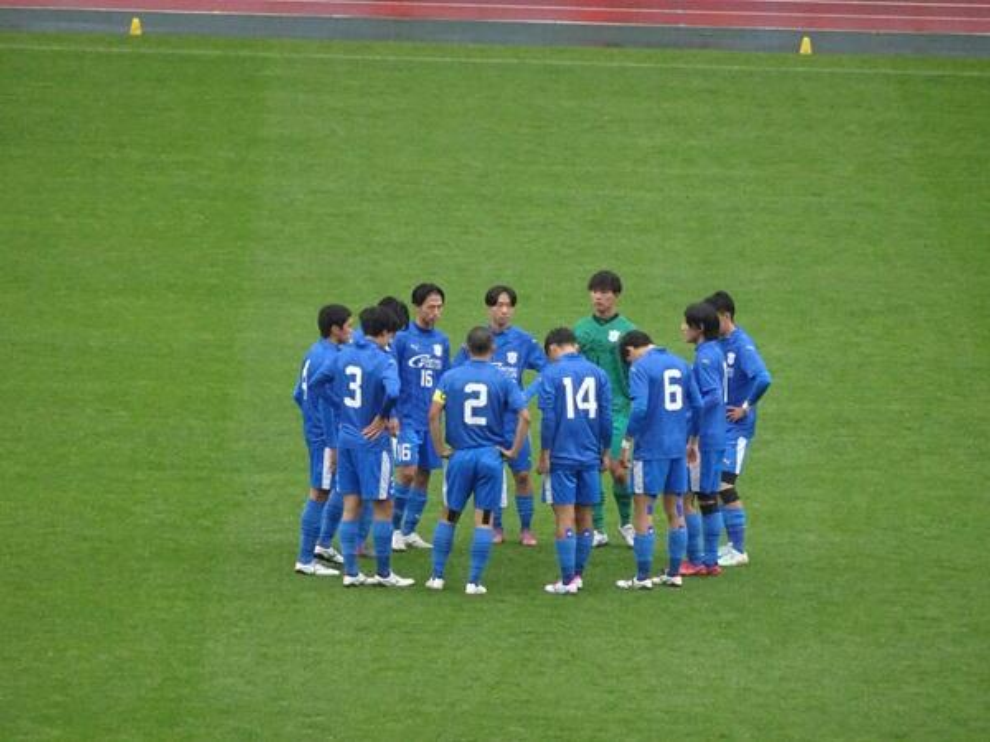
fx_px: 14700
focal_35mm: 514
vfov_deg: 2.9
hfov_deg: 3.9
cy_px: 371
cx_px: 495
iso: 800
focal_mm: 87.8
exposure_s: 1/200
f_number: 6.3
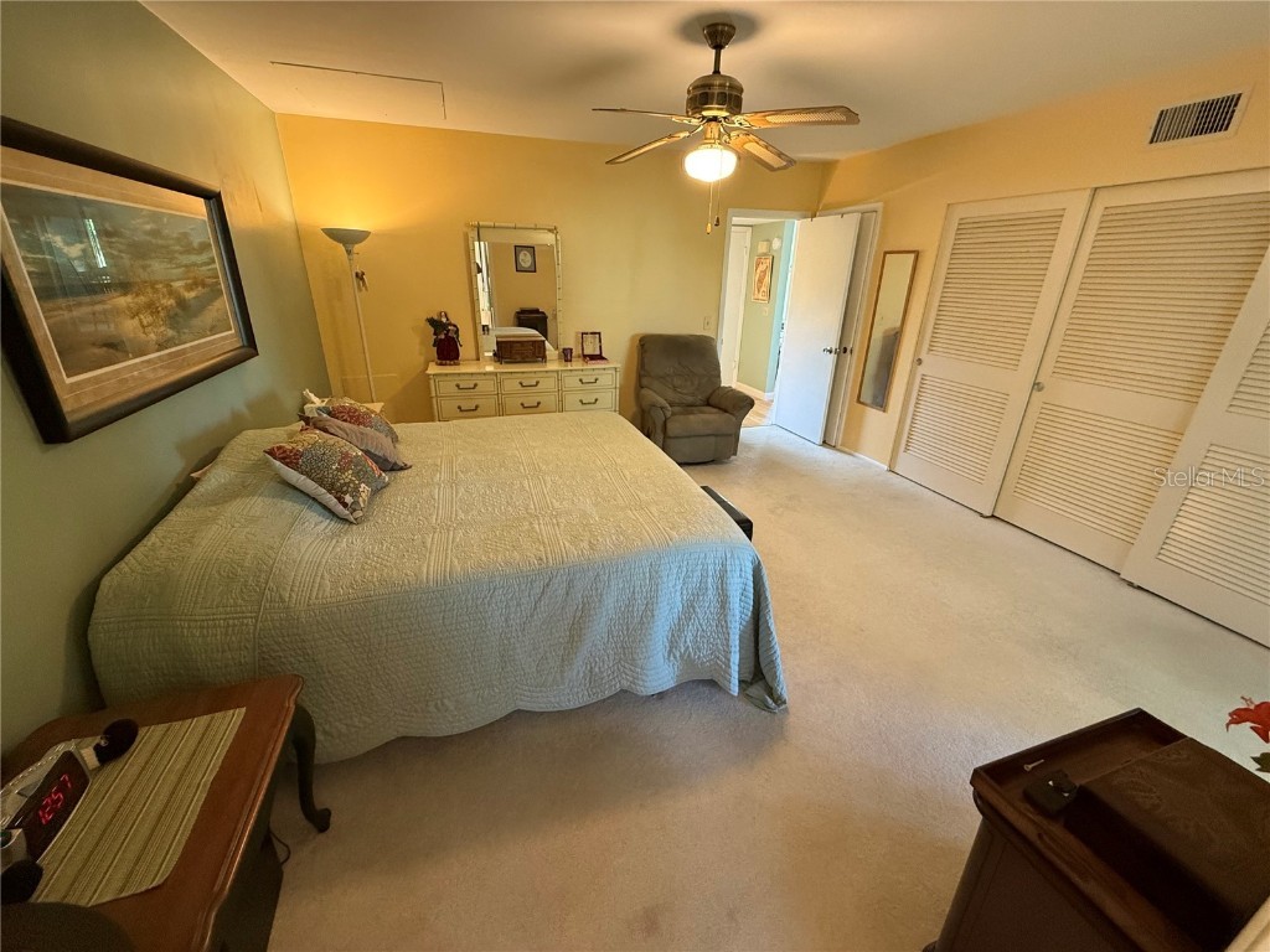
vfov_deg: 85.7
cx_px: 635
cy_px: 476
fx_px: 514
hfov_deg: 102.1
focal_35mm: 14
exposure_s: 1/60
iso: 500
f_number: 2.2
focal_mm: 2.22
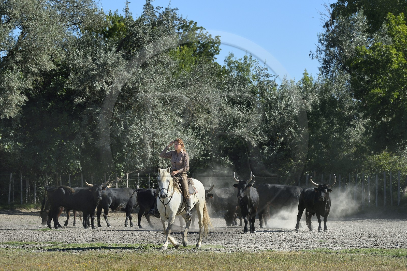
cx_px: 204
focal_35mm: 200
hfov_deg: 10.3
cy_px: 136
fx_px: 2260
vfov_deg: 6.9
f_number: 8
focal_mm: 200
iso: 400
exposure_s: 1/1000
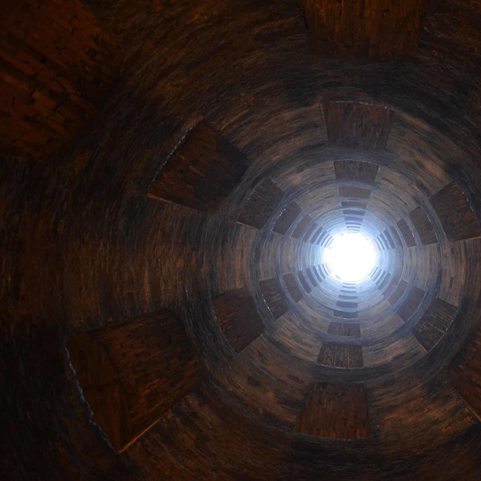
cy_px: 243
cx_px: 354
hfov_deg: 50.6
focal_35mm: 31
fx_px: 487
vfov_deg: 52.5
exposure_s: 1/15
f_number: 2.8
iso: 2000
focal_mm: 24
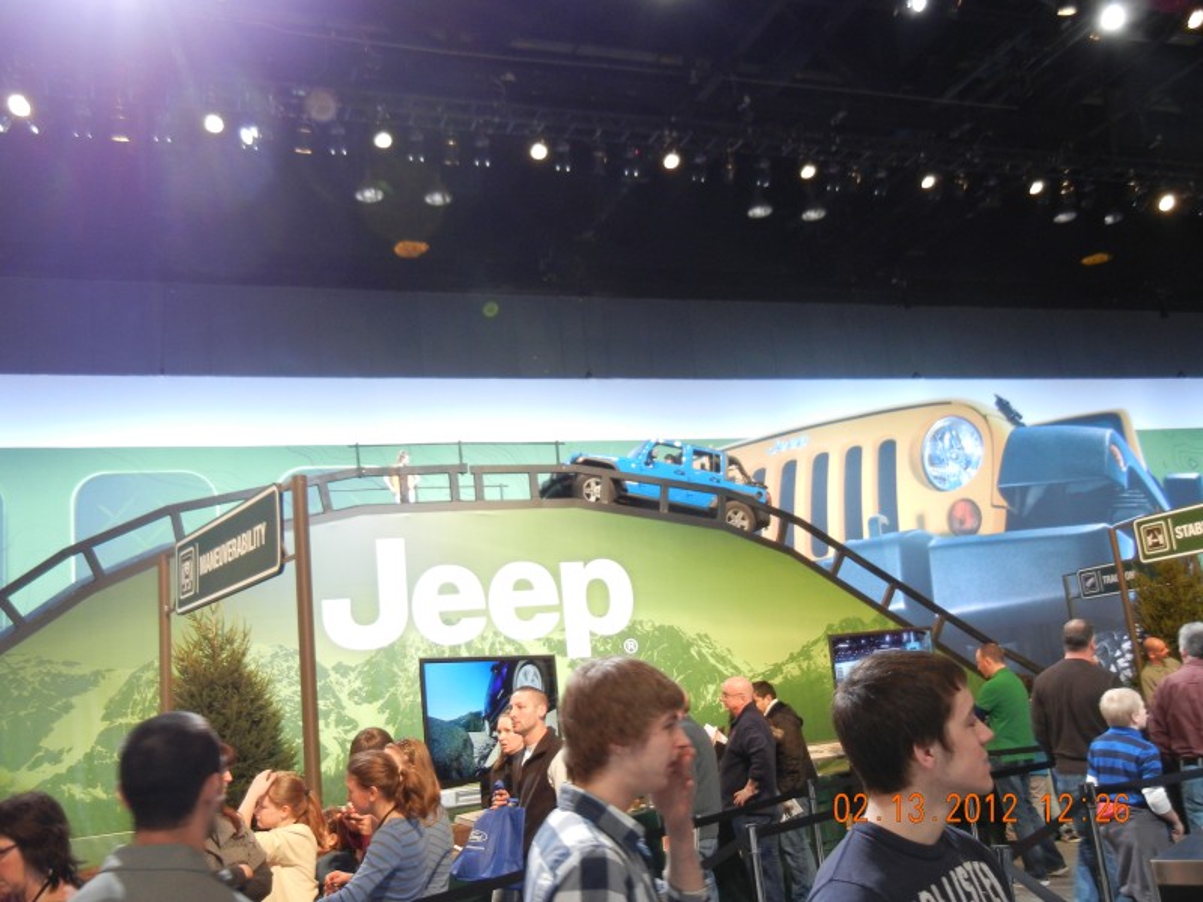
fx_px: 1182
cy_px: 451
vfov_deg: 41.8
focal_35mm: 34
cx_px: 602
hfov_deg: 54.0
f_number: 3.6
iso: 400
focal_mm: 6.2
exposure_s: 1/45.4
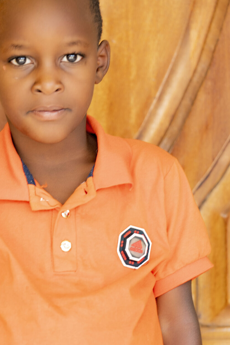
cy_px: 293
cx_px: 36
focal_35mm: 254
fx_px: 2433
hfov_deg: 5.4
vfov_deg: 8.1
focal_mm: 123
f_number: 3.5
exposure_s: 1/60
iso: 160
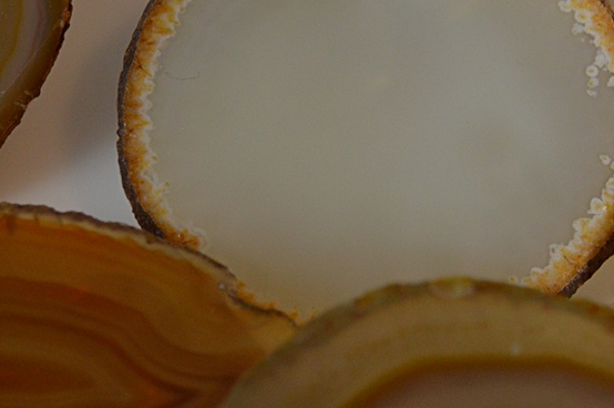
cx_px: 422
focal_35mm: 149
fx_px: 2537
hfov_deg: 13.8
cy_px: 44
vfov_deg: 9.2
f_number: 5.6
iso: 1100
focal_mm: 55
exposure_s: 1/60
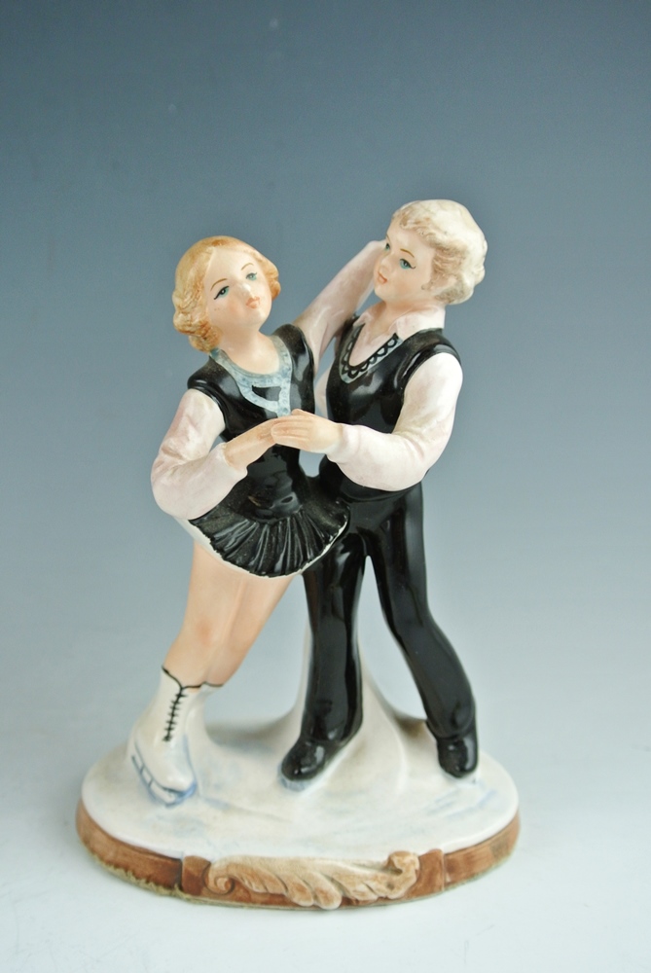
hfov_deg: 32.0
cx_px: 326
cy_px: 486
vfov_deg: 46.4
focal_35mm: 42
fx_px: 1136
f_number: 4.2
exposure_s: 1/100
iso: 400
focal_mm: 15.7
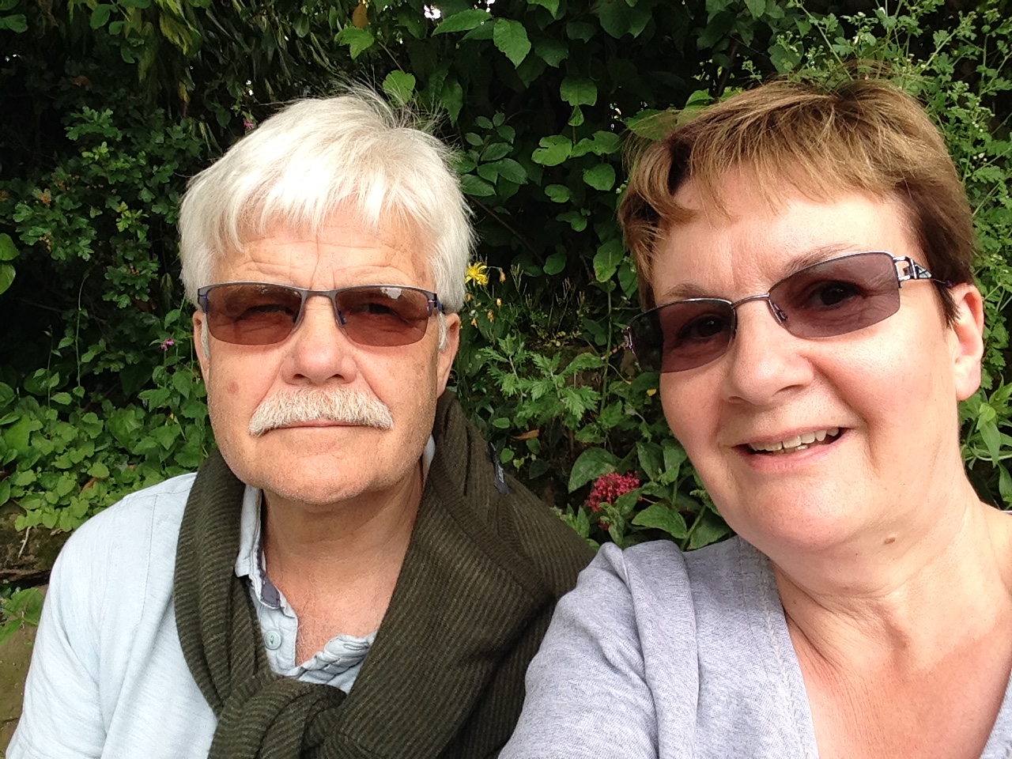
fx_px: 965
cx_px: 506
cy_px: 380
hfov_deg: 55.4
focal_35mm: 33
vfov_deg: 42.9
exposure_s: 1/227
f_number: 2.4
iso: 50
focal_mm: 2.15
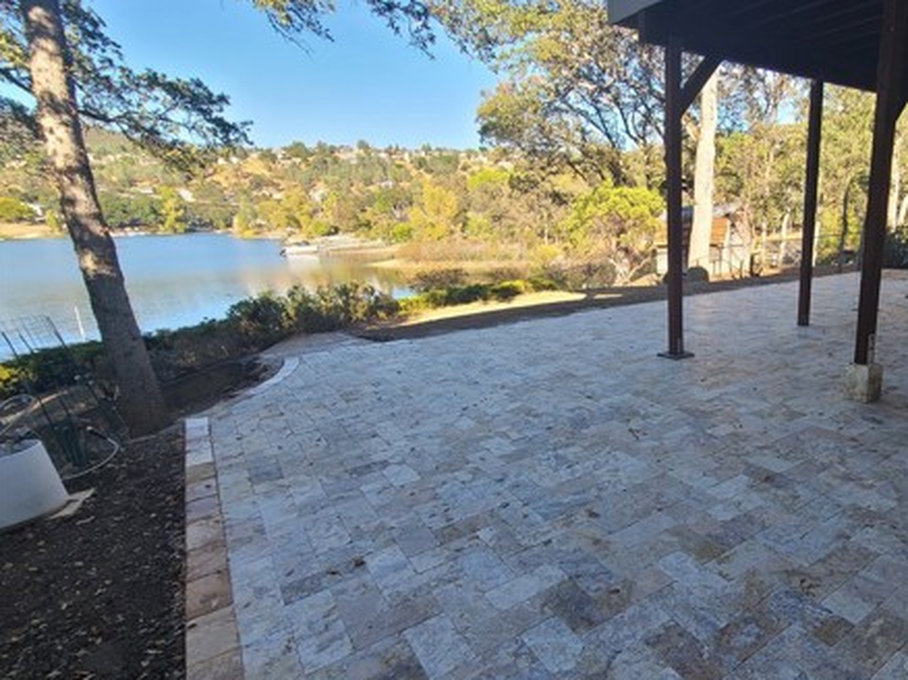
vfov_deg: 68.2
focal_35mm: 19
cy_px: 396
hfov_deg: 79.4
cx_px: 661
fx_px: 498
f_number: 2.2
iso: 50
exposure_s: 1/419
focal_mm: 2.2
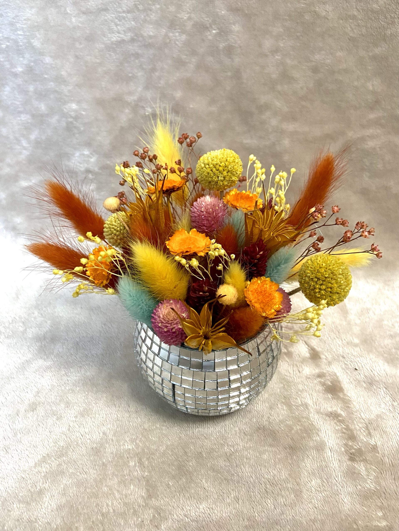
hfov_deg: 53.1
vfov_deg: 67.3
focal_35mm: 26
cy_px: 266
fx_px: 400
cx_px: 200
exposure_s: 1/60
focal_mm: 4.25
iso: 500
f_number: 1.8
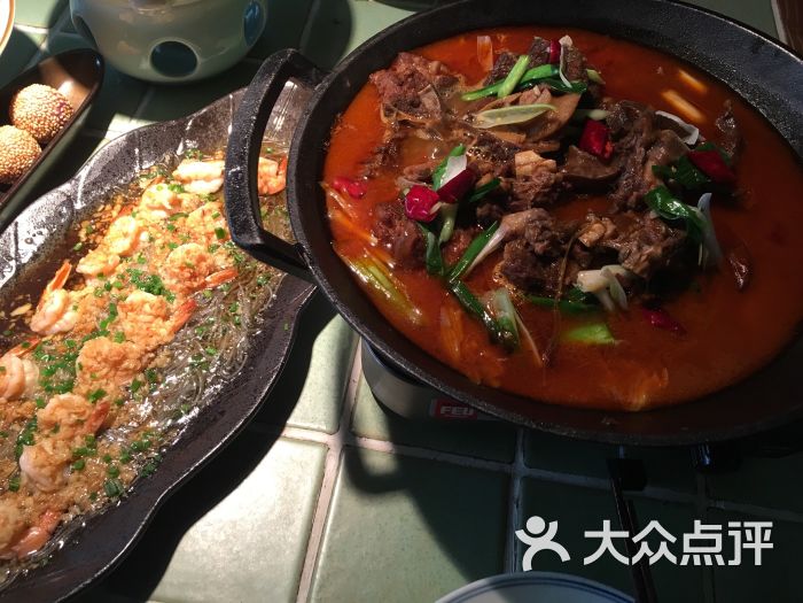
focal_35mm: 29
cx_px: 402
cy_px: 302
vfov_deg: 48.2
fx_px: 673
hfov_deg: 61.7
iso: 40
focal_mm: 4.15
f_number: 2.2
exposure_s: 1/17
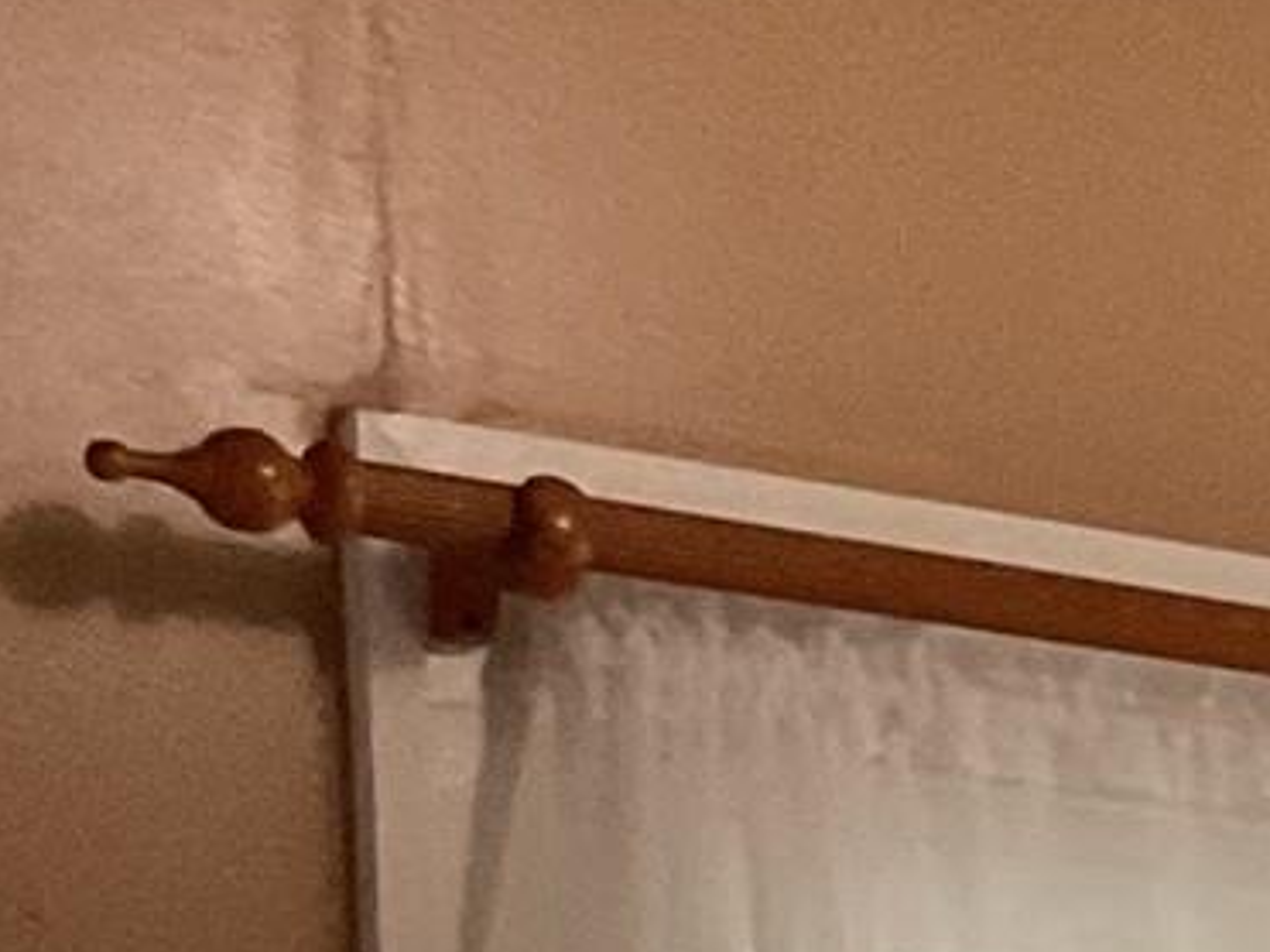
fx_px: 5868
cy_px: 2253
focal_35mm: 160
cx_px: 3358
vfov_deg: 8.5
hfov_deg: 10.2
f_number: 1.8
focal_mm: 3
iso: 125
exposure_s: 1/60
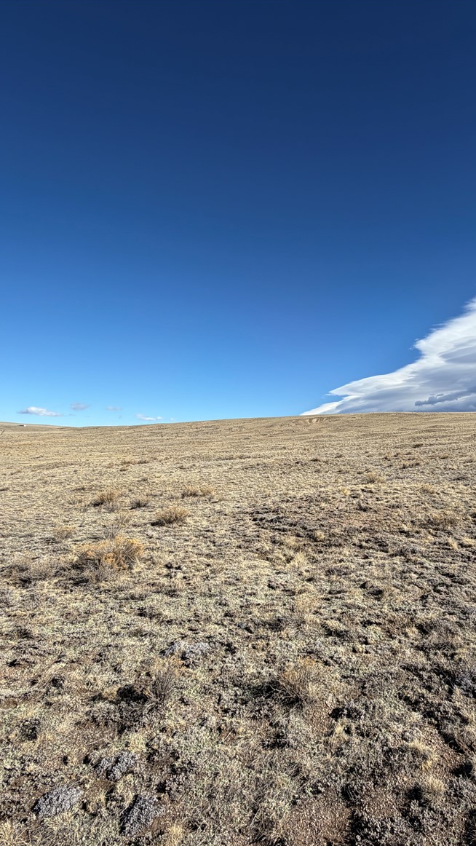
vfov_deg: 83.8
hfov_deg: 52.2
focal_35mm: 21
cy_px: 434
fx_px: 471
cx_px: 332
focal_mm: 2.22
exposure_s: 1/1087
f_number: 2.2
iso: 20
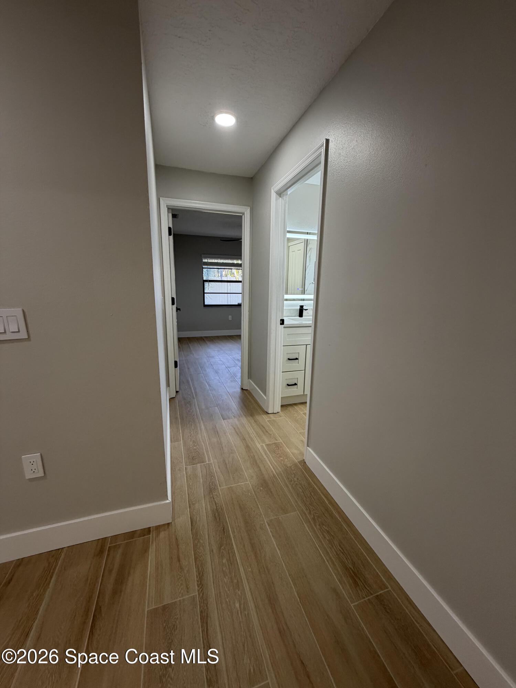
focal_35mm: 14
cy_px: 344
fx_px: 278
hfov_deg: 85.7
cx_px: 258
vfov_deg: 102.1
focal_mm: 2.22
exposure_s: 1/121
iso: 200
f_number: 2.2
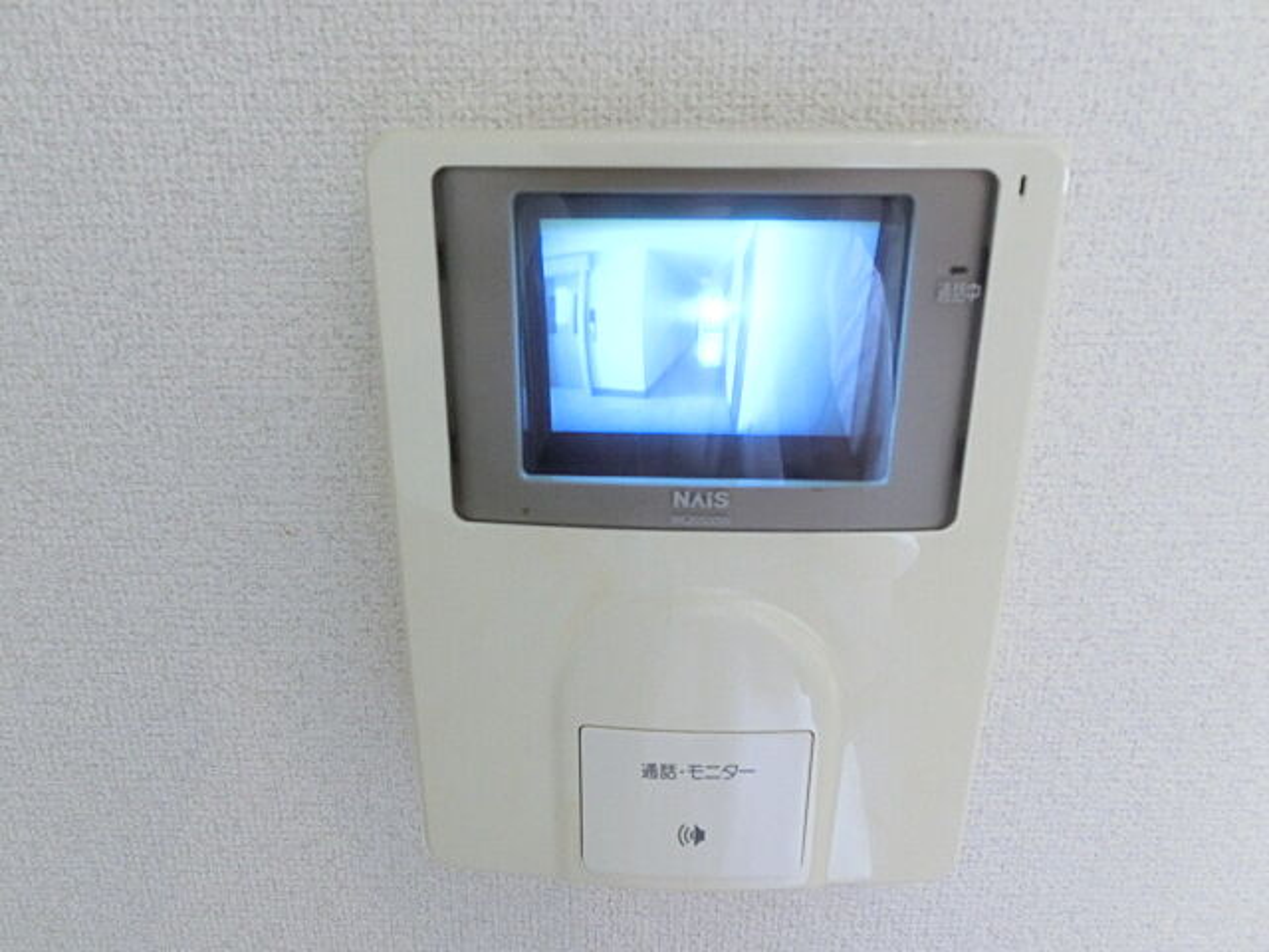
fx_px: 916
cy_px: 476
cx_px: 634
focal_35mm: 25
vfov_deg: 54.9
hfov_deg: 69.4
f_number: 3.3
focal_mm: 4.4
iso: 800
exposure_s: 1/80
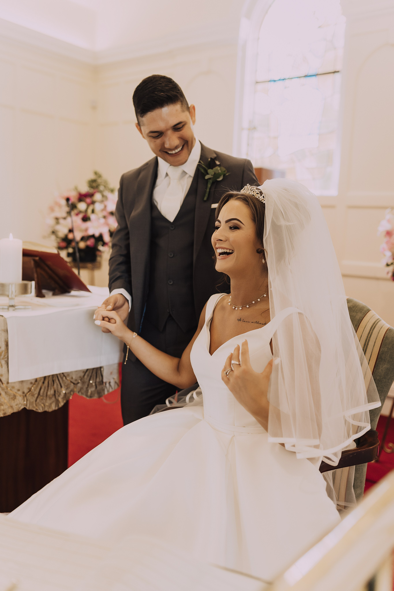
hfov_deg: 37.9
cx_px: 197
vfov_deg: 54.4
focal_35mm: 35
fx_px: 575
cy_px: 296
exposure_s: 1/400
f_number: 2
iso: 1000
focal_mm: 35
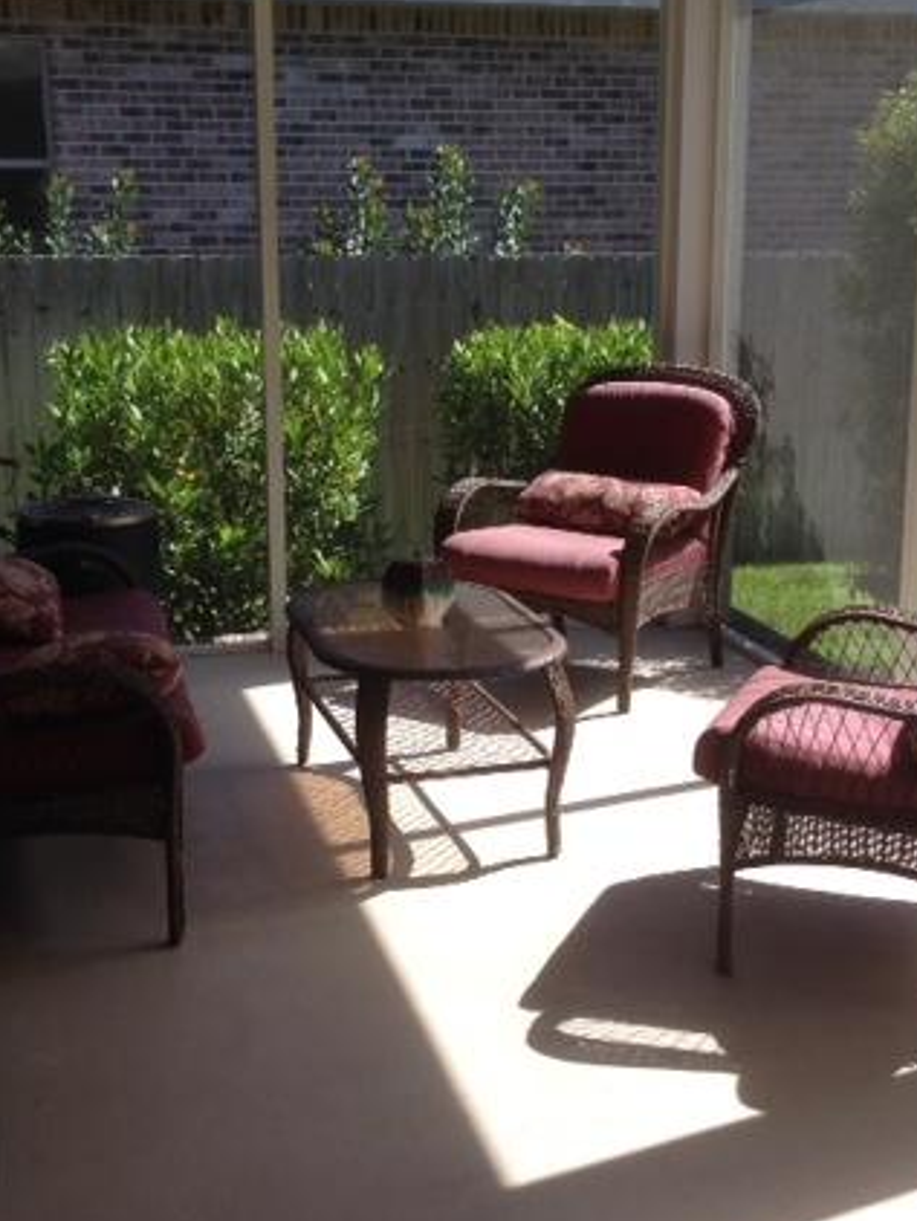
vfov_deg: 38.1
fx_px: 1764
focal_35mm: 50
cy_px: 561
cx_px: 498
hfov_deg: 29.1
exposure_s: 1/303
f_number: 2.4
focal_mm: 4.12
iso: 50
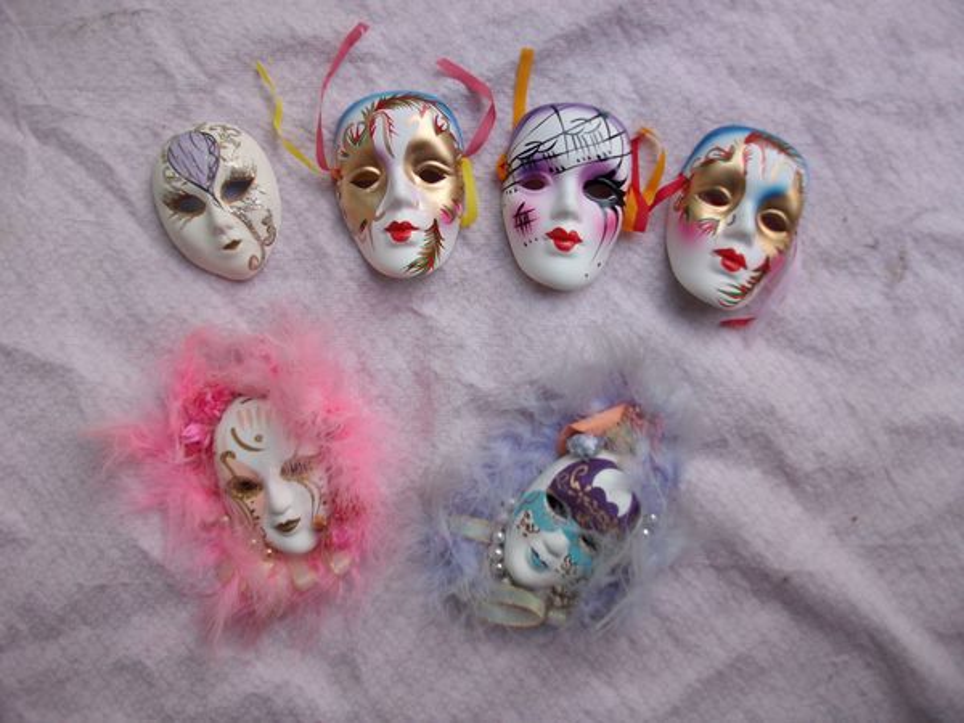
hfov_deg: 56.8
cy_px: 362
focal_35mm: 32
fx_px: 891
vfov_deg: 44.2
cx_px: 482
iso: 80
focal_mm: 5.7
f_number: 2.9
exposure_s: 1/87
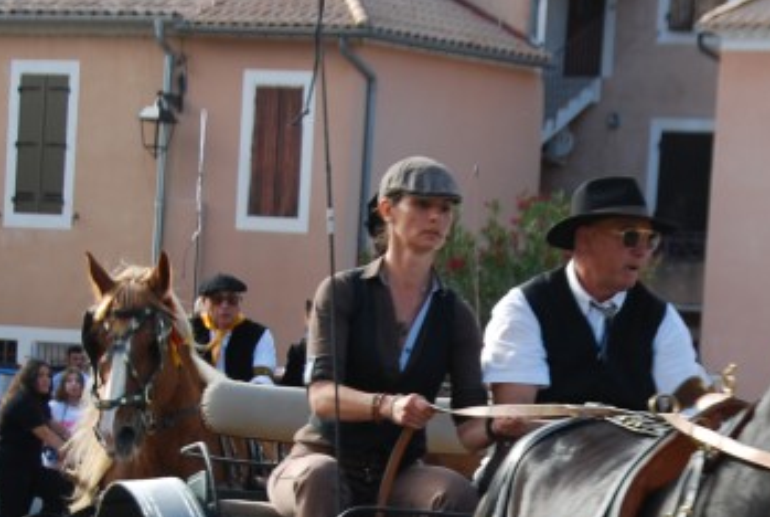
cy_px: 577
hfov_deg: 12.1
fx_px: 3621
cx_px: 584
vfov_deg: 8.1
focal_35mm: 169
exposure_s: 1/125
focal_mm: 44
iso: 100
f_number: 5.6
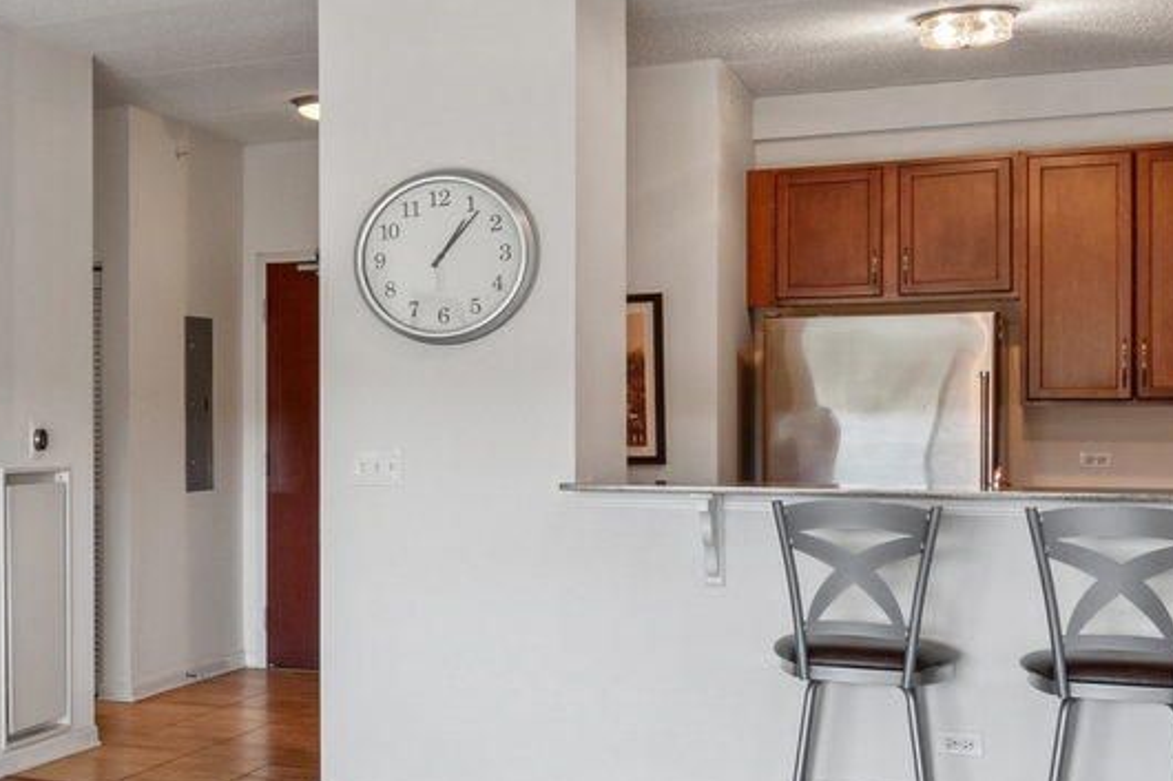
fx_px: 1791
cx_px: -403
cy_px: 431
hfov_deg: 28.7
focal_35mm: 55
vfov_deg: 24.6
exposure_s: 1/20
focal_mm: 12
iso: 400
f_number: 8
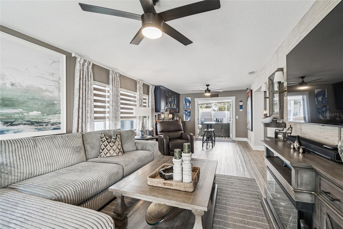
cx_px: 172
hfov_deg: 100.4
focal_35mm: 15
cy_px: 114
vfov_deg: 77.3
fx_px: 143
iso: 100
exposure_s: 1/20
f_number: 7.1
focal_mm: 10
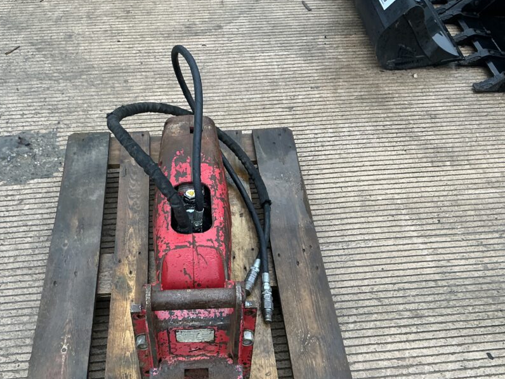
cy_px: 238
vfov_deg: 39.4
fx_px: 525
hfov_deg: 51.2
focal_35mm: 36
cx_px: 224
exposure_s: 1/122
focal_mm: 3
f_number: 1.8
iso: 64
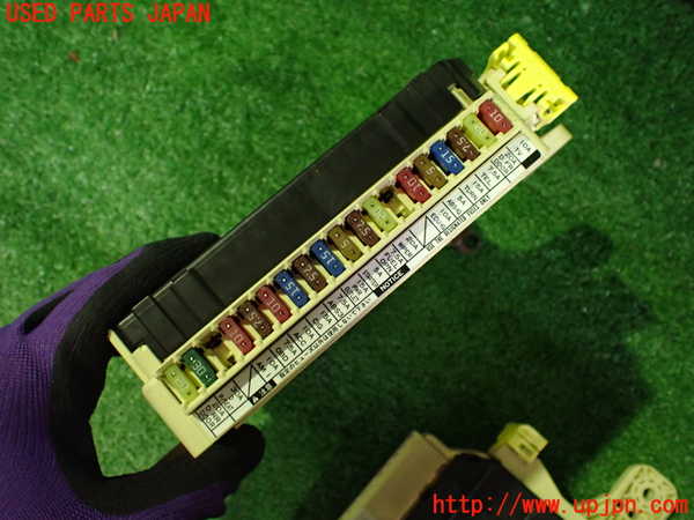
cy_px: 260
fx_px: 601
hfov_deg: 60.0
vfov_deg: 46.8
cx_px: 347
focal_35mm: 30
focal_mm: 5.4
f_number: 2.3
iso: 800
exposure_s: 1/30
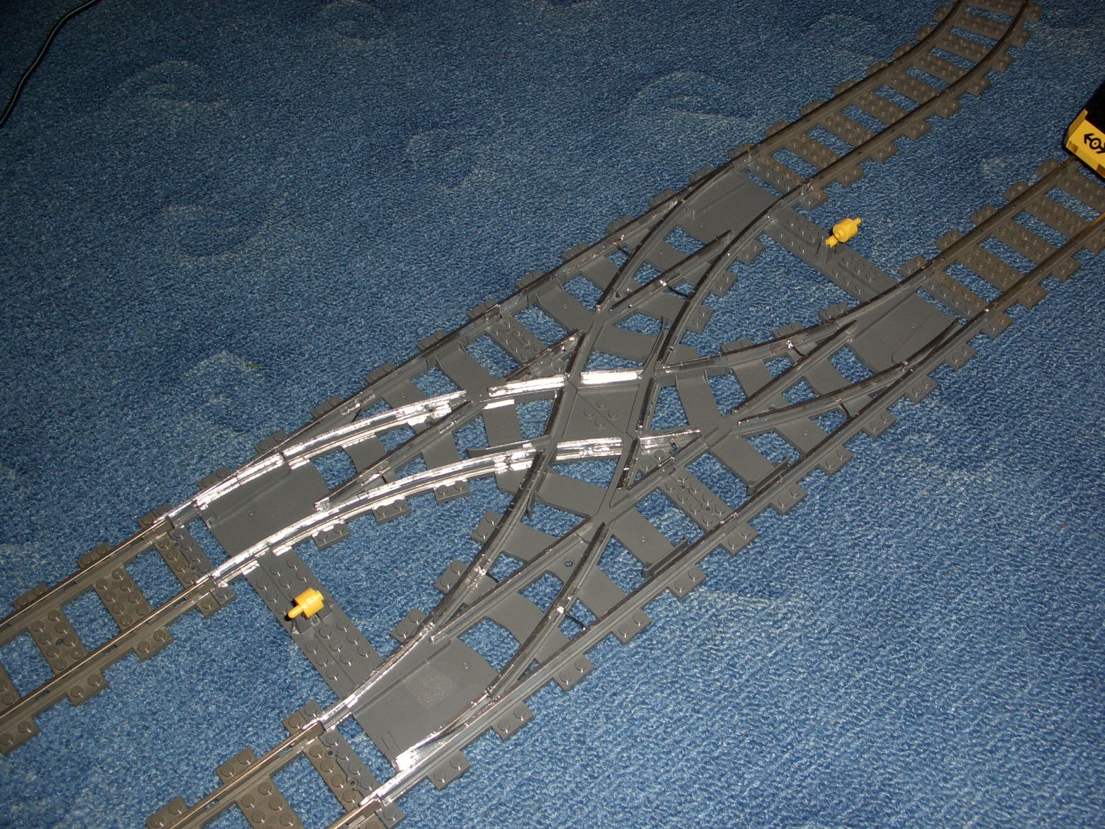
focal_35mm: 33
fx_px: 1053
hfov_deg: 55.4
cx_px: 552
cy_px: 414
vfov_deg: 42.9
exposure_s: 1/60
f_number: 4
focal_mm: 7.1
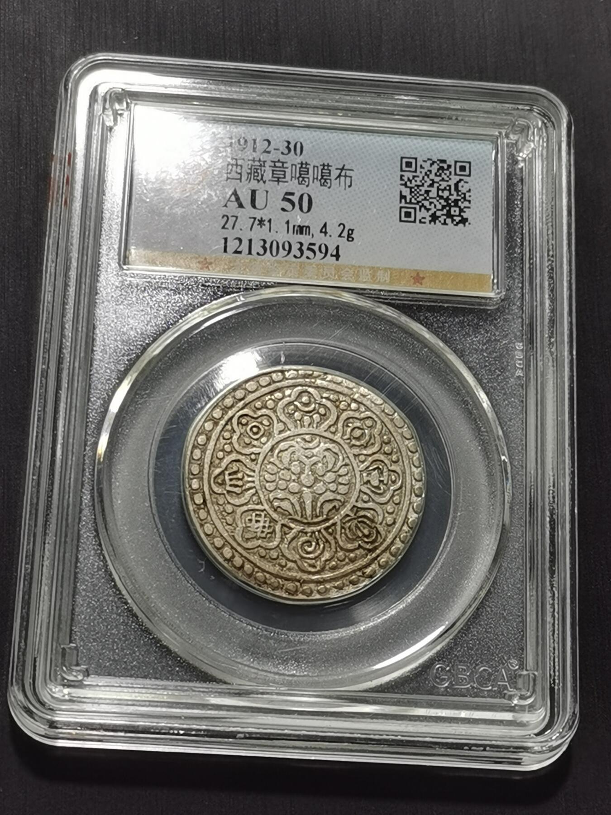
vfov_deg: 24.1
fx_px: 1906
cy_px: 408
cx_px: 306
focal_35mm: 81
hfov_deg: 18.2
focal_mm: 5.58
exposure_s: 1/120
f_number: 1.8
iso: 64
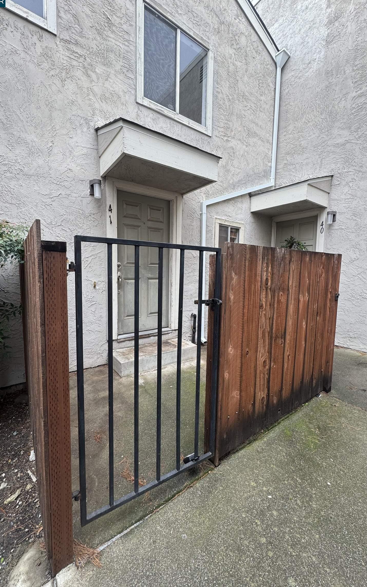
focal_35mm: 15
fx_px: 240
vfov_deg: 101.5
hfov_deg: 74.8
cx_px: 176
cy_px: 291
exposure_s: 1/142
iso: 40
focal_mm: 2.22
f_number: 2.2
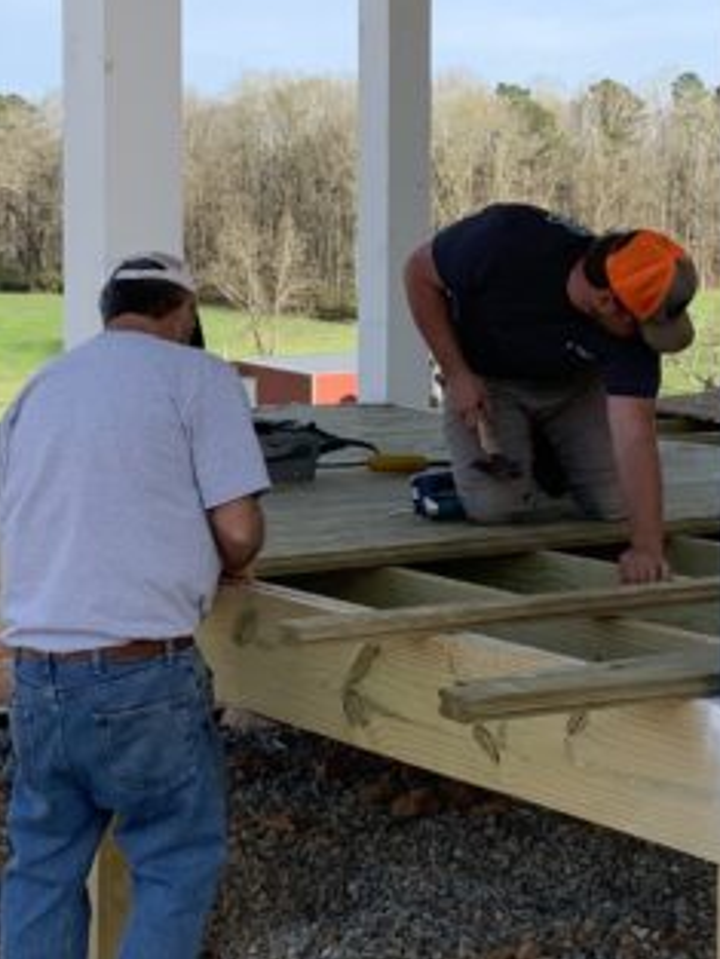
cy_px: 374
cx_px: 487
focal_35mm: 85
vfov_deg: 23.0
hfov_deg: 17.3
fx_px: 2356
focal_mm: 4.25
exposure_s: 1/771
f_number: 1.8
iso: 25
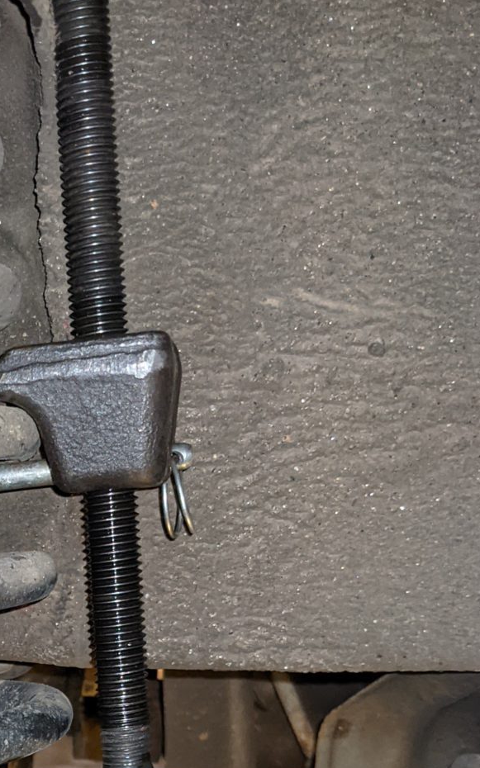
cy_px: 737
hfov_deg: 19.3
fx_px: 1319
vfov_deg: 30.5
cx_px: -109
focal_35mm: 63
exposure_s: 1/30
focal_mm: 4.38
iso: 556
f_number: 1.73
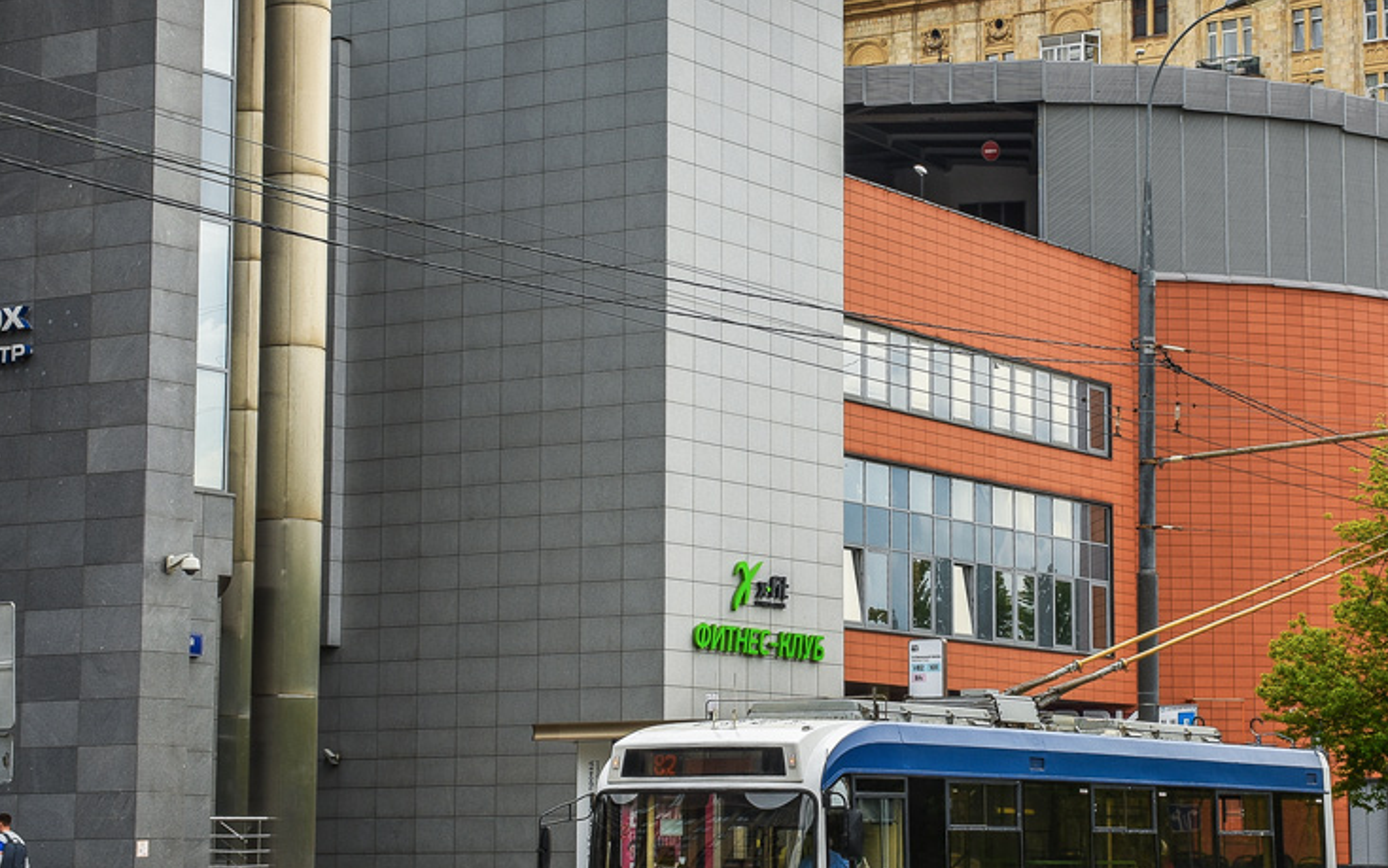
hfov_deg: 25.8
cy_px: 431
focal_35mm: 80
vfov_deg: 16.3
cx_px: 862
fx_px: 3027
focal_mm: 32
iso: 100
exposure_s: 1/60
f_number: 13
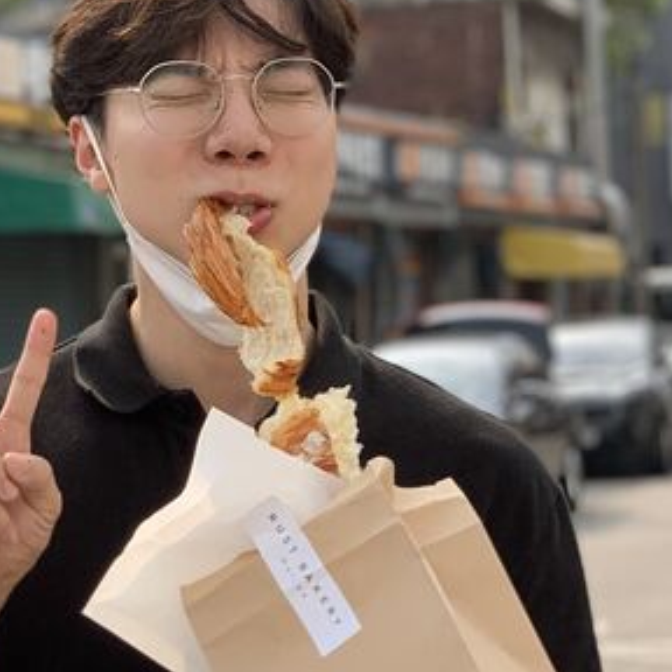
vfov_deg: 11.3
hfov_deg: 11.4
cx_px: 103
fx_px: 3360
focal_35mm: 153
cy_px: 40
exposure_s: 1/505
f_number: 2.4
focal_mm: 6
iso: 16
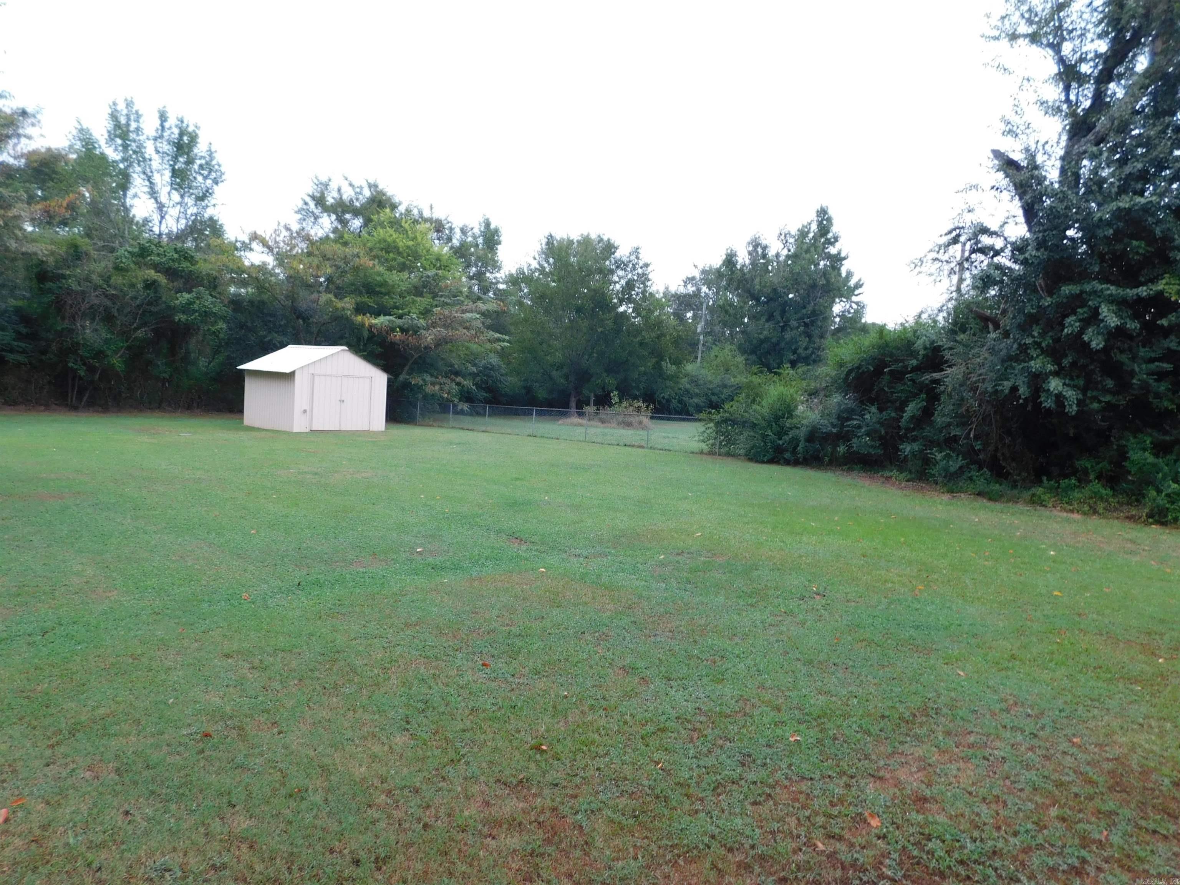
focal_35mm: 23
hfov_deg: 73.9
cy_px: 442
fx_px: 784
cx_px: 590
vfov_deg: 58.9
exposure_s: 1/40
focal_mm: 4
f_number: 3
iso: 125
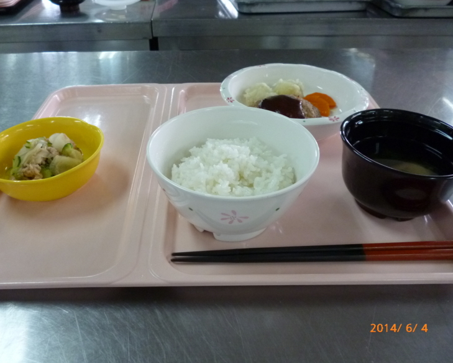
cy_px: 179
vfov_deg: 48.5
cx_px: 211
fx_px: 402
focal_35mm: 30
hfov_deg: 58.7
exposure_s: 1/60
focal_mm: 5
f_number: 3.1
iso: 320
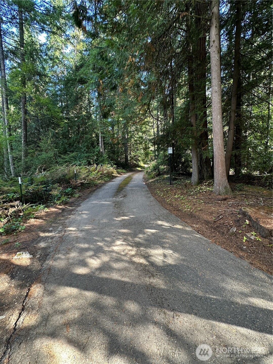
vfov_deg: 102.1
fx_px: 147
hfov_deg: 85.7
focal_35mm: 14
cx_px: 136
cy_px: 182
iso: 125
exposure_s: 1/99
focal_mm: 2.22
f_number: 2.2
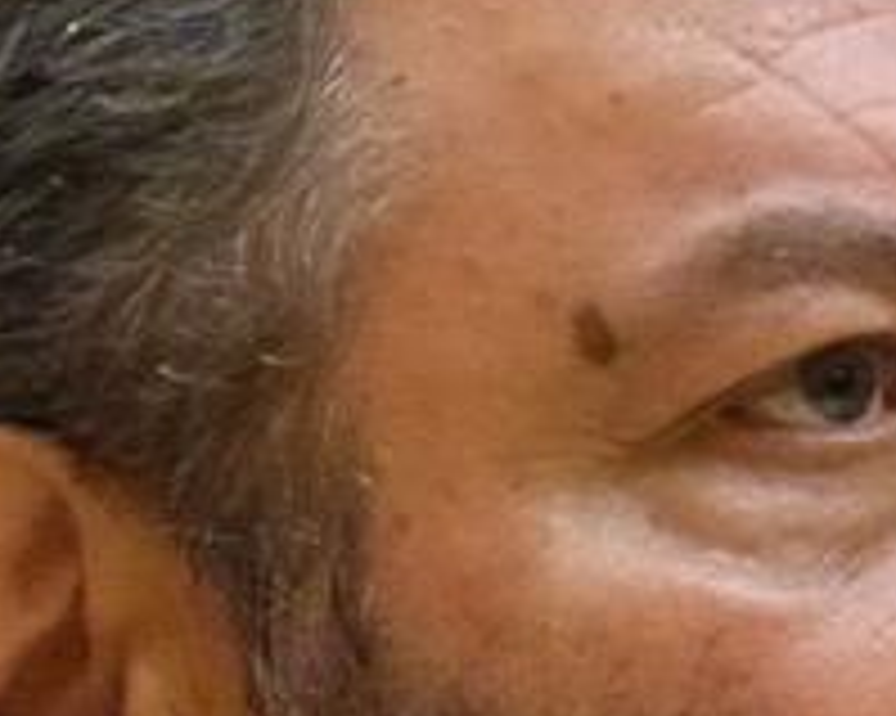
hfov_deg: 2.6
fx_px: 20064
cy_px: 730
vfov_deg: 2.0
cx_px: 464
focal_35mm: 757
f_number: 3.9
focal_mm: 43.5
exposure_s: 1/30
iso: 1600
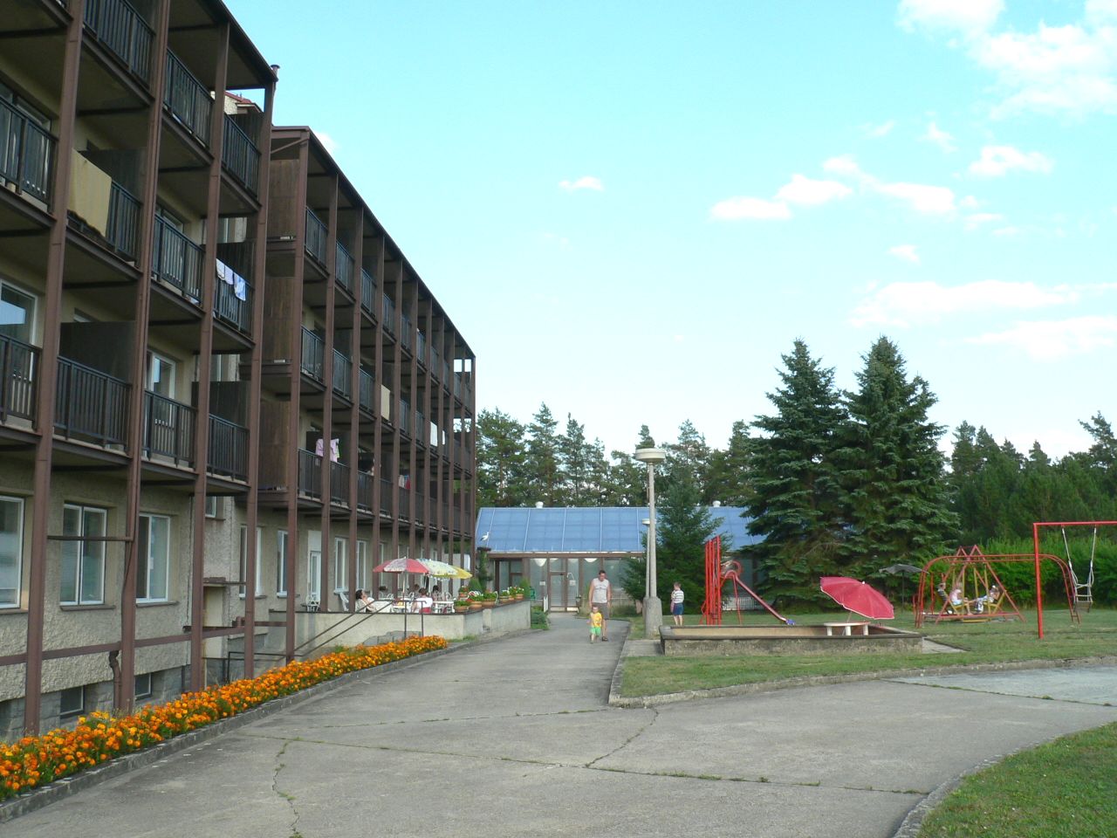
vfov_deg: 39.7
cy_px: 419
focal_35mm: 36
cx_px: 558
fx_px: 1162
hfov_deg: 51.4
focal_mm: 6
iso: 80
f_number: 8
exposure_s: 1/80
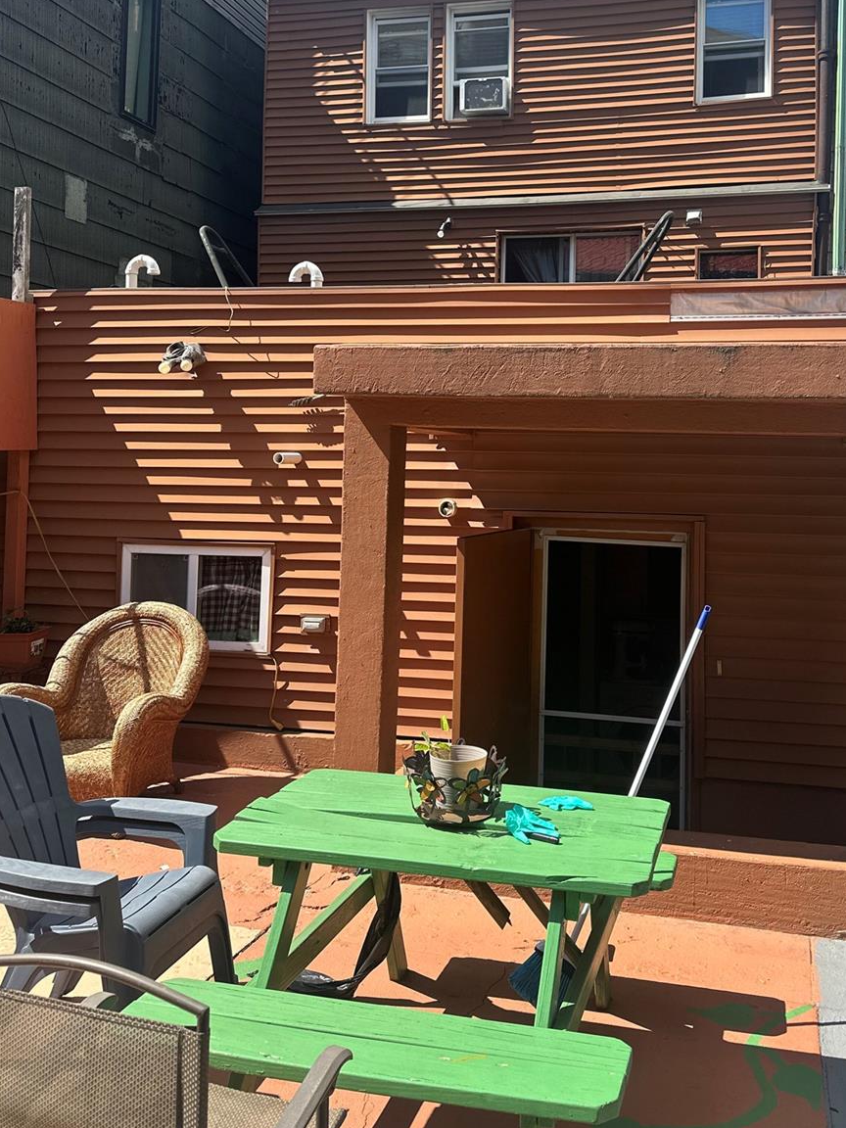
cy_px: 401
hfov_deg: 43.8
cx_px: 530
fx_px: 1043
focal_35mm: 32
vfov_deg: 55.9
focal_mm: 6.86
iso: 80
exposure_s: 1/2660
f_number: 1.78
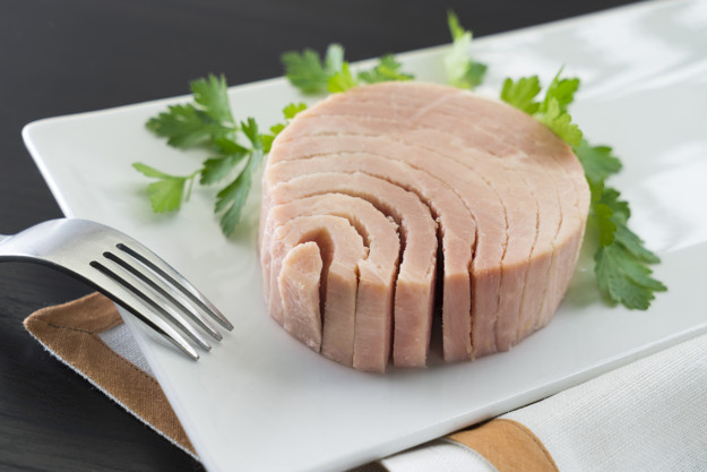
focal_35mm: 63
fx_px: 1237
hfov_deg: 31.9
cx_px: 354
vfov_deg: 21.6
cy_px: 236
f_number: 7.1
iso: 50
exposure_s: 1/30
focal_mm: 63
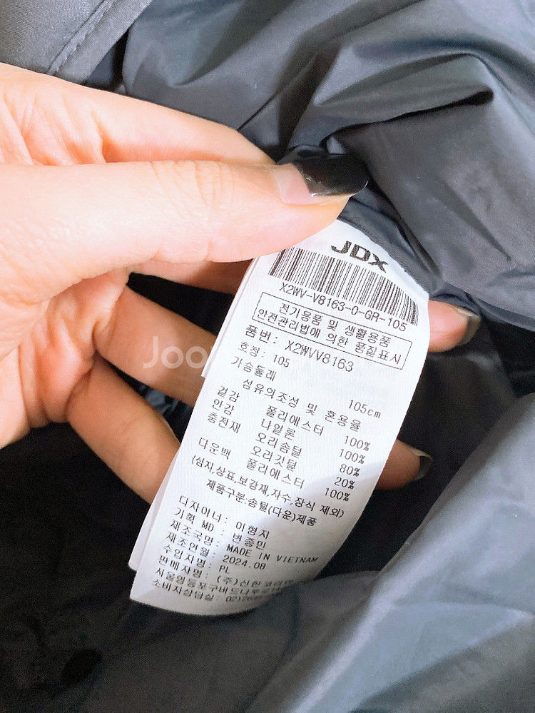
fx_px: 535
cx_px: 268
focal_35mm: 26
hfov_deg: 53.1
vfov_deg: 67.3
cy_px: 356
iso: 320
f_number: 1.8
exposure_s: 1/60
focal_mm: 4.25
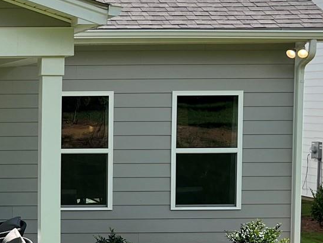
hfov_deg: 18.4
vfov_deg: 15.1
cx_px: -117
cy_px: 156
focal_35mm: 98
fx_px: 915
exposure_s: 1/2513
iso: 50
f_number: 1.6
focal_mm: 5.1
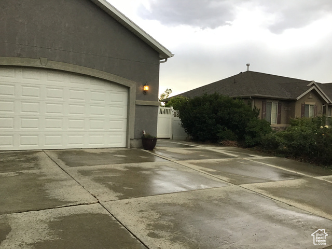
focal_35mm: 31
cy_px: 124
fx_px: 297
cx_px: 166
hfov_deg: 58.4
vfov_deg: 45.4
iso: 25
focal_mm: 3.3
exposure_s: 1/40
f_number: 2.4
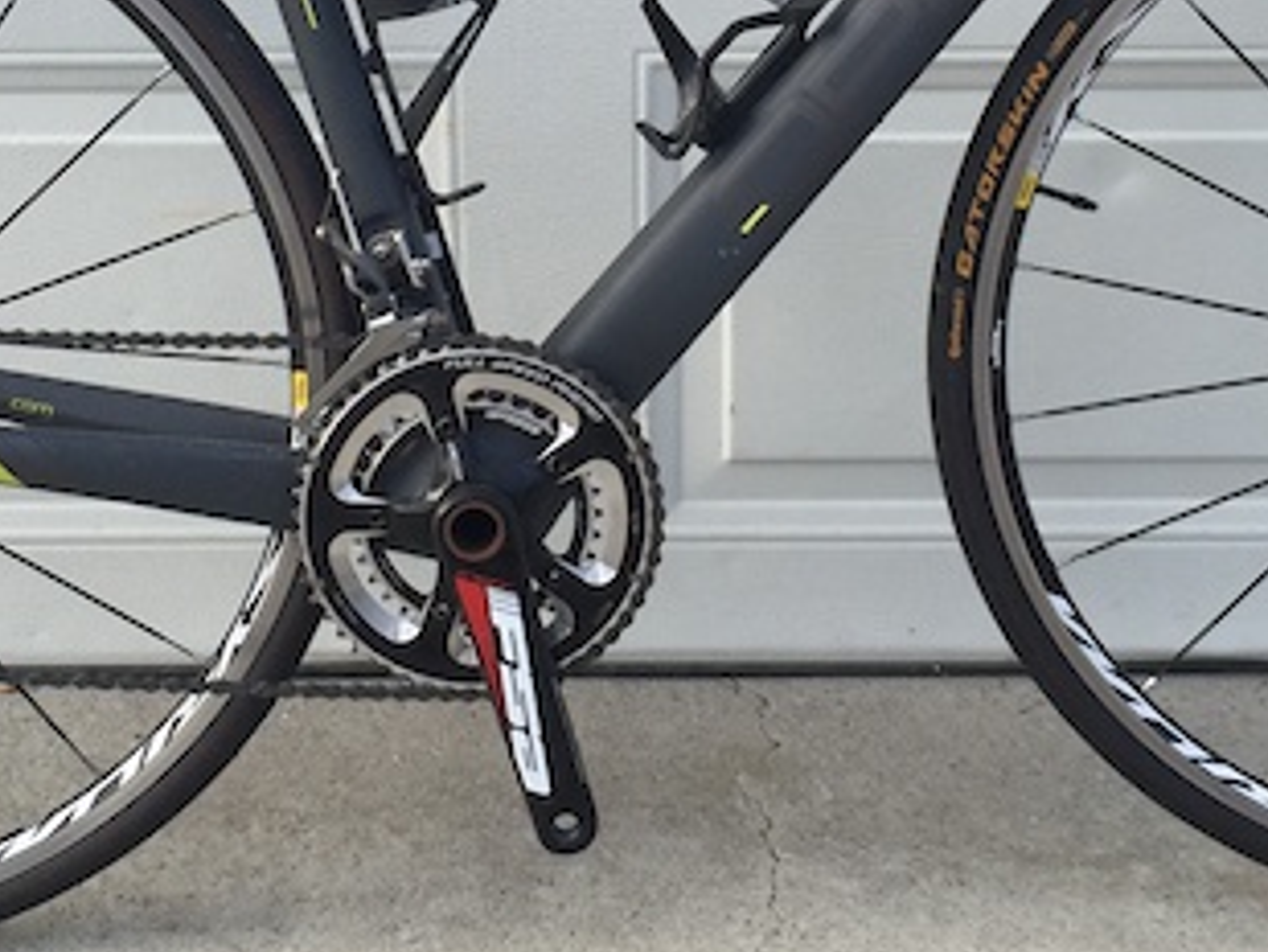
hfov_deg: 26.0
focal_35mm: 75
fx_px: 2748
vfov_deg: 19.3
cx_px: 644
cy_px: 103
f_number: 2.2
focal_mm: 4.15
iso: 32
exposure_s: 1/319
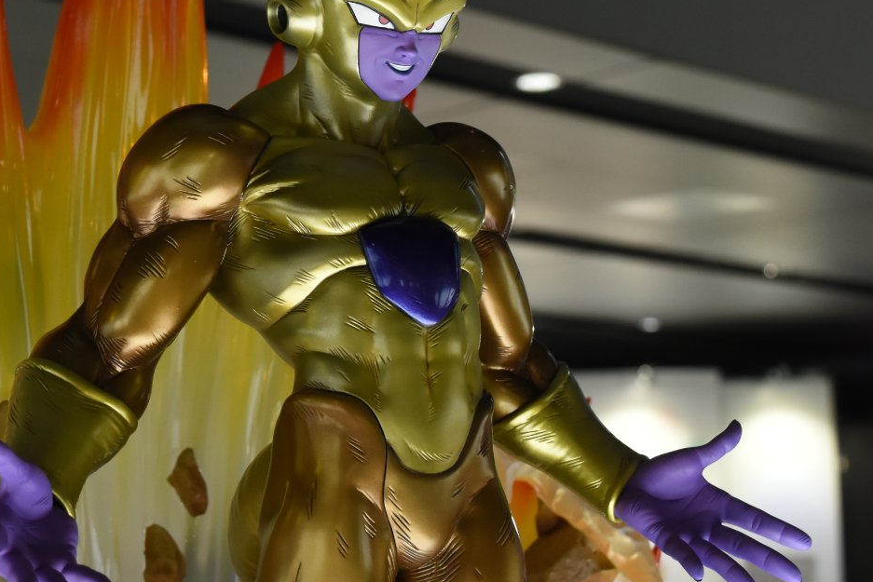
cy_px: 289
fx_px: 2013
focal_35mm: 83
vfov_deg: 16.5
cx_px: 176
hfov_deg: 24.1
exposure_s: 1/60
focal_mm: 32
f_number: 8
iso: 1000
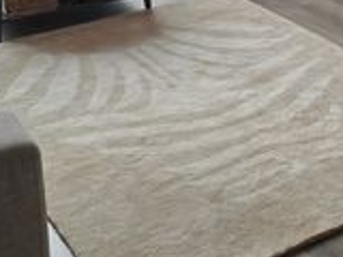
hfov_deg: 22.3
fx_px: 852
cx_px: 304
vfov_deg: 15.9
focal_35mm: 86
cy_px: -111
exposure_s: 1/100
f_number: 1.7
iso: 64
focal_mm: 6.3
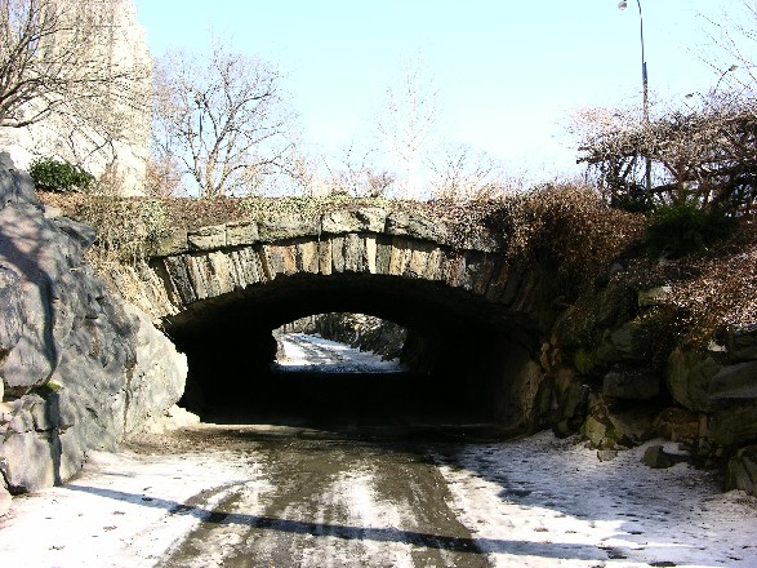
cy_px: 284
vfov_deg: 40.7
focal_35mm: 35
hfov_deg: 52.6
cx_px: 378
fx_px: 765
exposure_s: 1/70.7
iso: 50
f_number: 5.6
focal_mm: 8.9
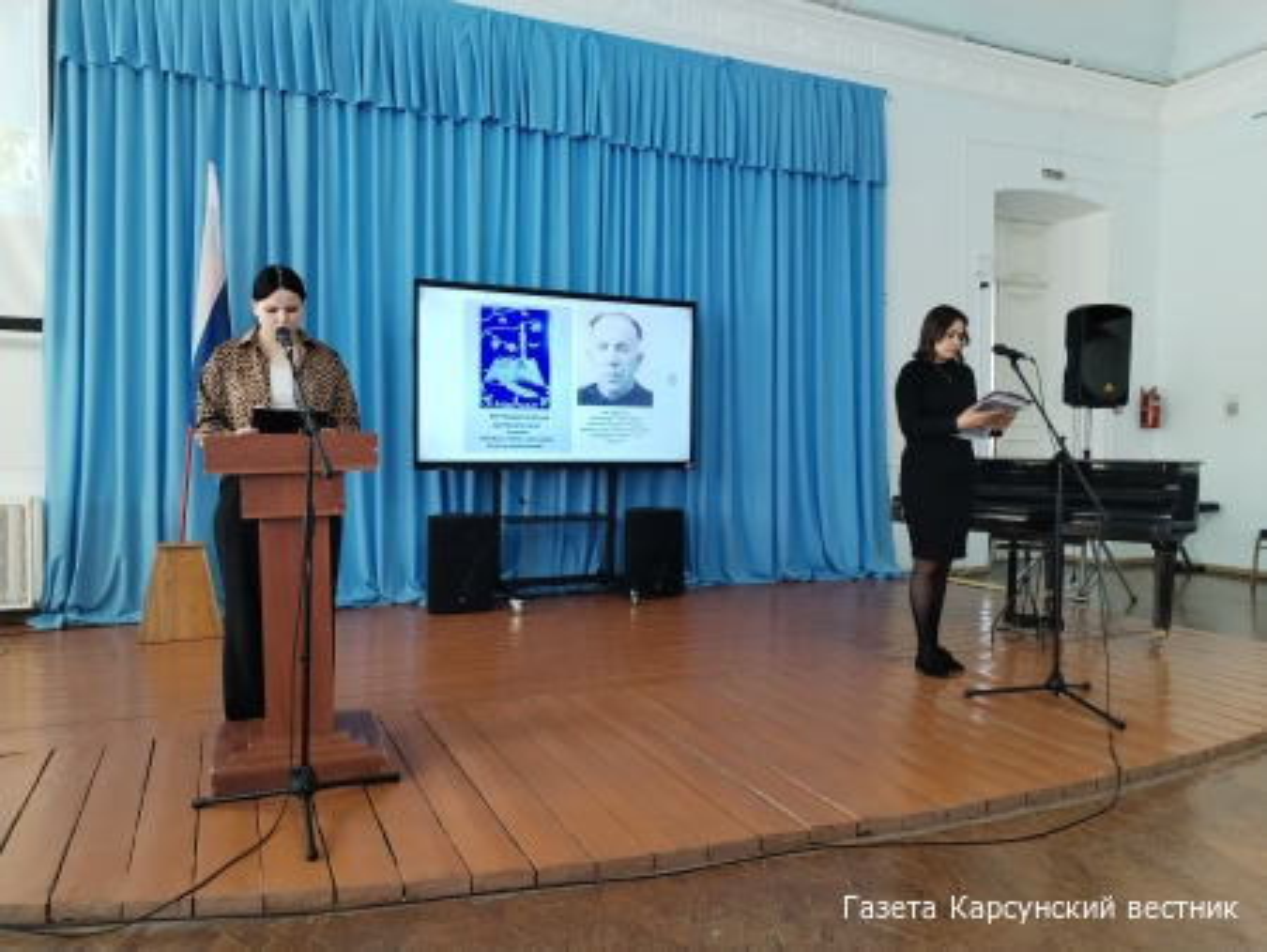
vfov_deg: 48.3
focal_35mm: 29
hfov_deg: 61.6
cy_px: 476
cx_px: 634
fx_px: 1062
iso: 248
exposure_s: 1/50
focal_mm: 4.75
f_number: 1.8
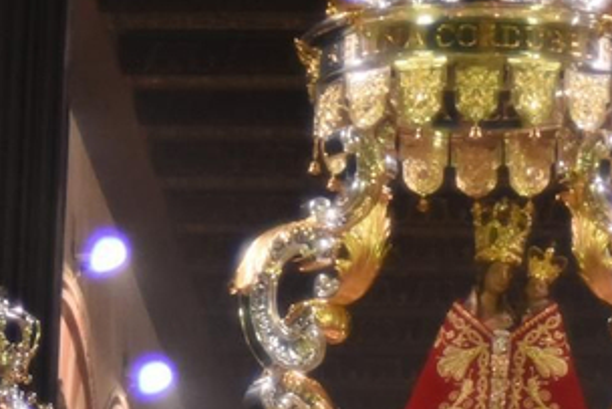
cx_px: 489
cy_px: 322
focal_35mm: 221
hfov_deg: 9.3
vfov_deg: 6.2
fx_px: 3759
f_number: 4
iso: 3600
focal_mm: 42
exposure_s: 1/125
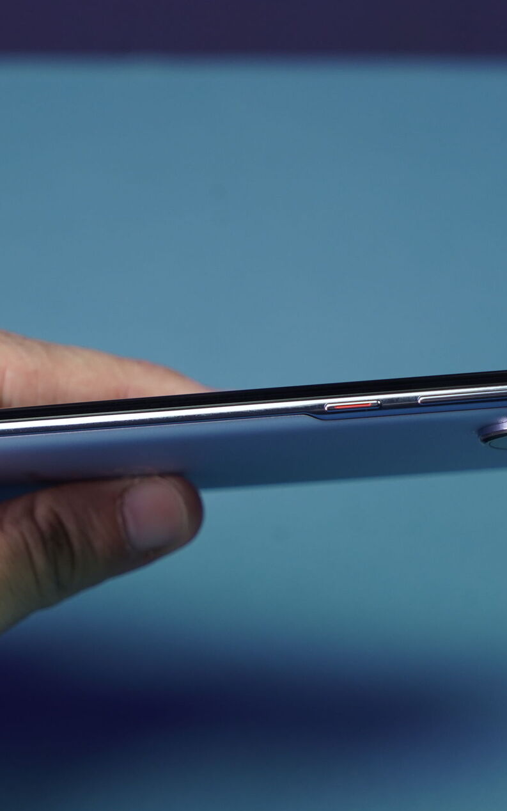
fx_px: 2387
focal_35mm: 108
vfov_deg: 19.3
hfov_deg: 12.1
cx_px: 327
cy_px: 404
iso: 800
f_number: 6.3
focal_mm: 70
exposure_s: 1/160
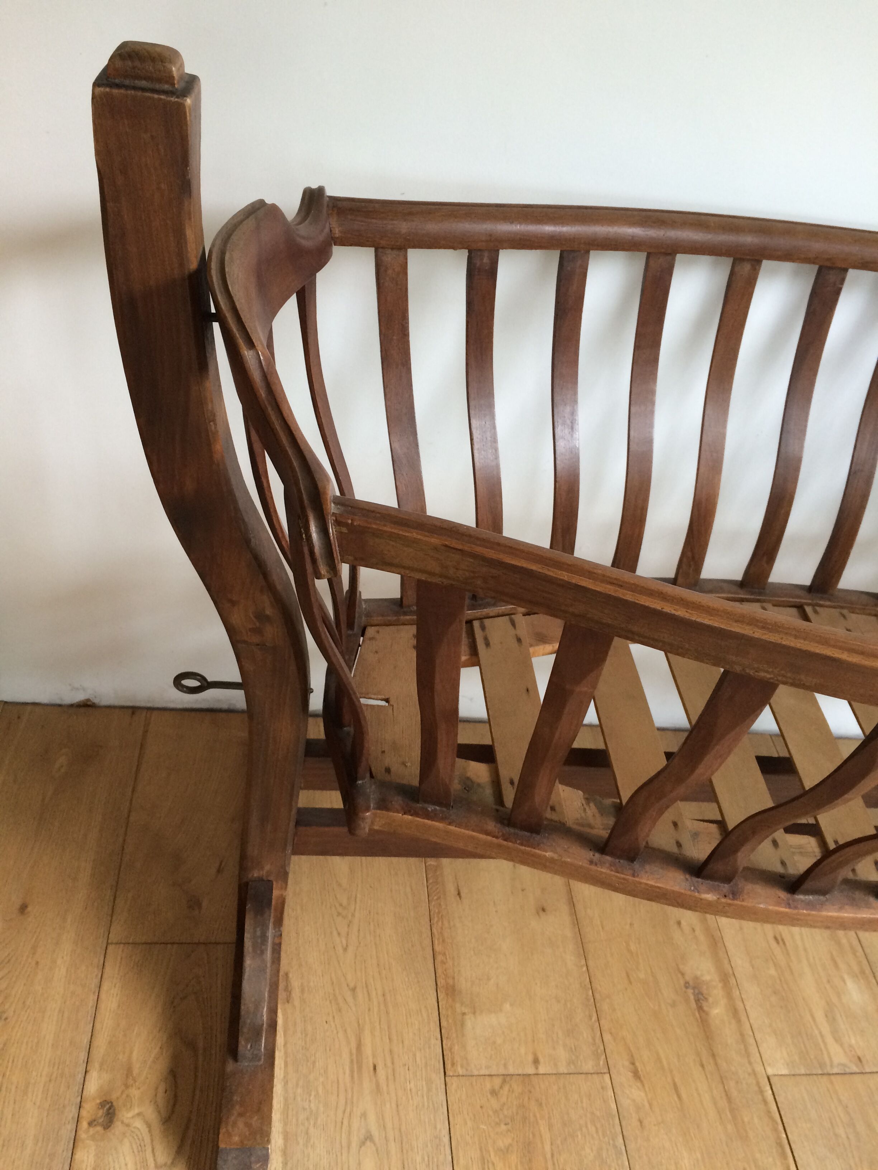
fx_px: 981
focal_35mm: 29
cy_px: 585
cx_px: 439
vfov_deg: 61.7
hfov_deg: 48.2
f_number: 2.2
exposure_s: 1/33
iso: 80
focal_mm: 4.15
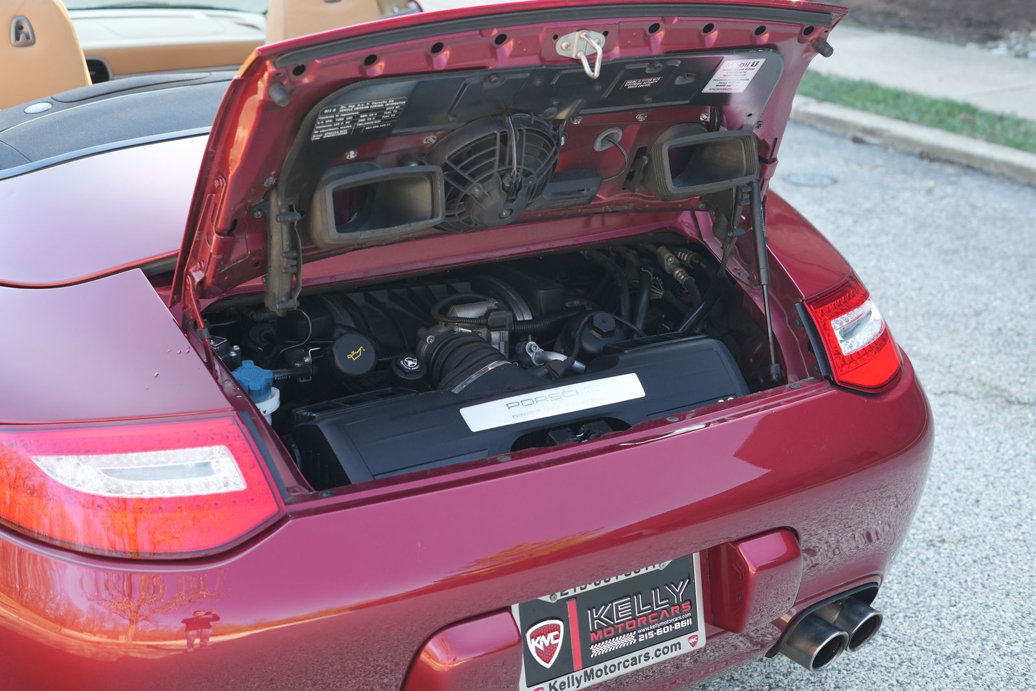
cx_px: 518
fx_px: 1439
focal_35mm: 50
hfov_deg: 39.6
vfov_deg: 27.0
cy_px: 346
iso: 1000
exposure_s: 1/160
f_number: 4
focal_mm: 50
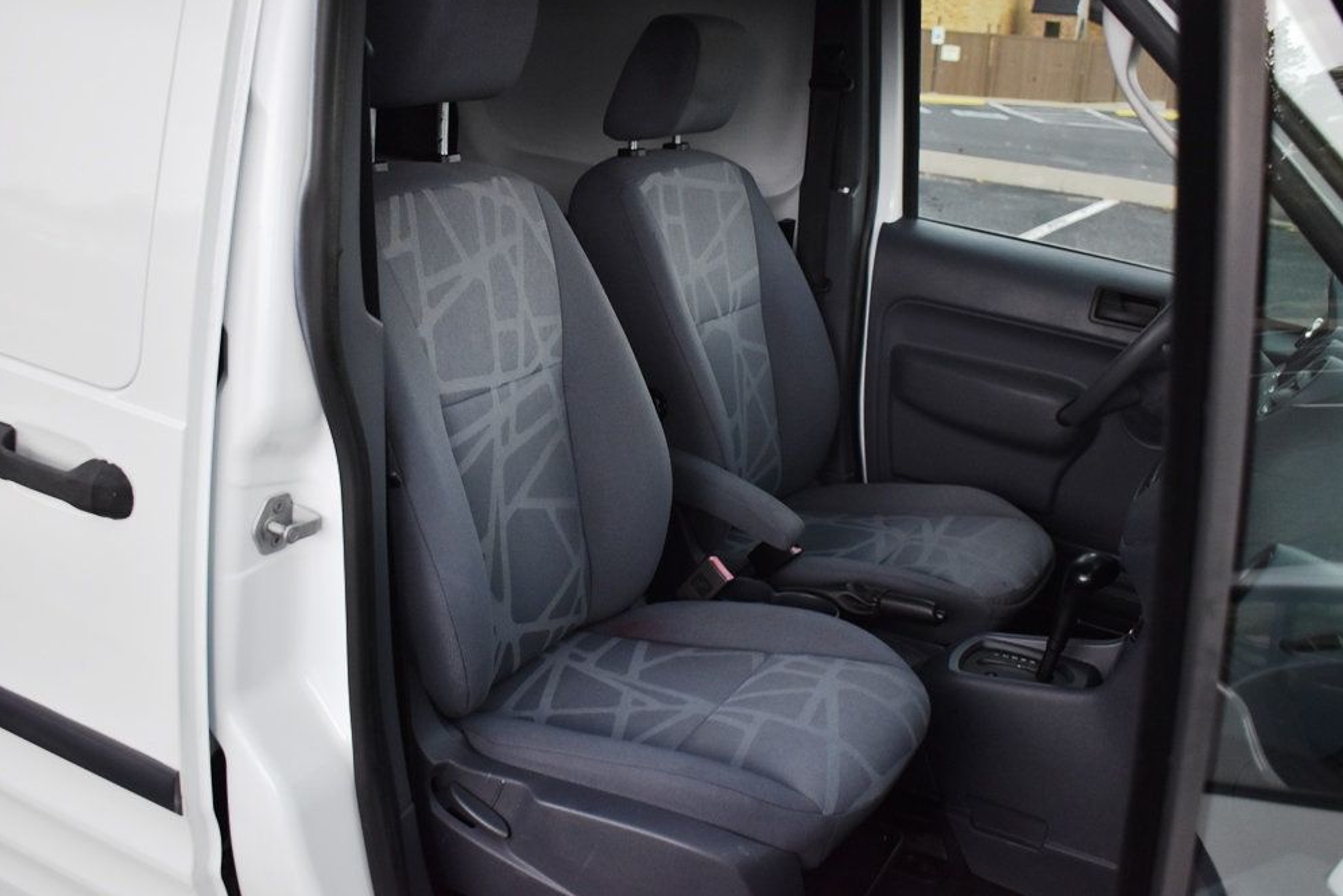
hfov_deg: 51.9
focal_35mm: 37
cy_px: 452
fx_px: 1381
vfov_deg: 36.0
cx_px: 654
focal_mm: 24
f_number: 4
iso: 1000
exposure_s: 1/125
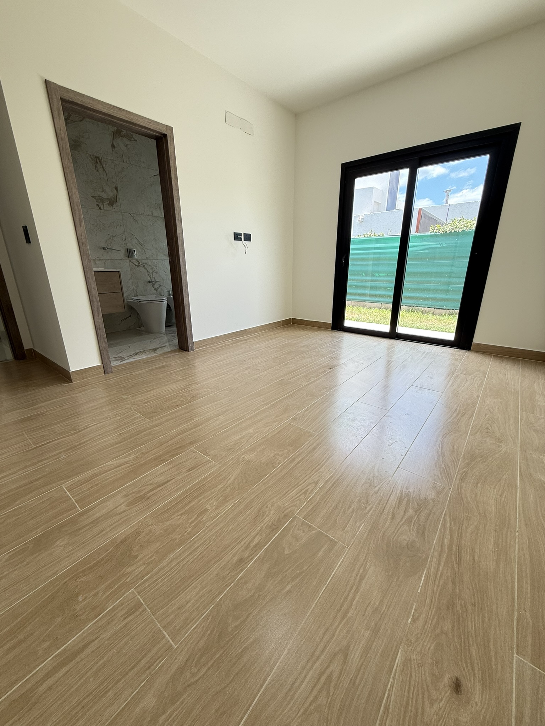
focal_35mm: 14
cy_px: 363
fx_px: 294
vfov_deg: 102.1
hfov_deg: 85.7
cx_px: 272
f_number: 2.2
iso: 64
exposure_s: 1/142
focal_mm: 2.22
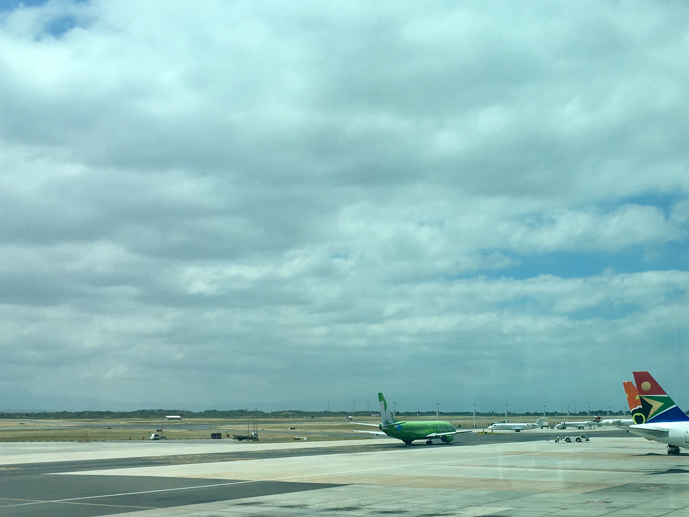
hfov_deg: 38.5
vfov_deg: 29.9
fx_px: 955
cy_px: 371
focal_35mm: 48
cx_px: 525
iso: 25
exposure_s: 1/2564
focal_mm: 4.15
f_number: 2.2
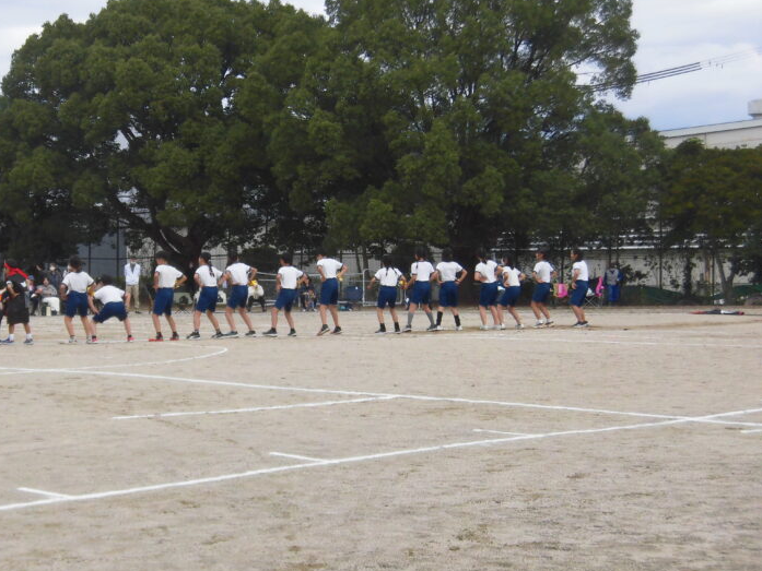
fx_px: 1761
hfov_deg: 24.4
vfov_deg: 18.4
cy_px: 276
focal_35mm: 80
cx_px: 316
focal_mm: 12.14
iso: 100
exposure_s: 1/640
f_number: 4.4
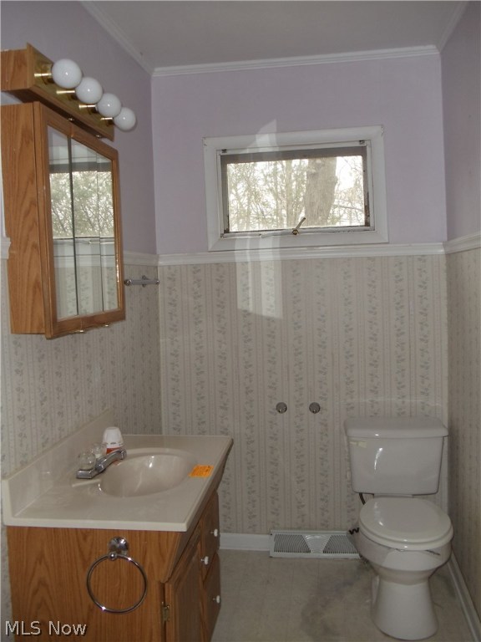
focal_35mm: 44
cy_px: 321
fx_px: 815
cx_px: 240
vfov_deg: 42.9
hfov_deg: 32.9
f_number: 3.5
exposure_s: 1/30
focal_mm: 6
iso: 80
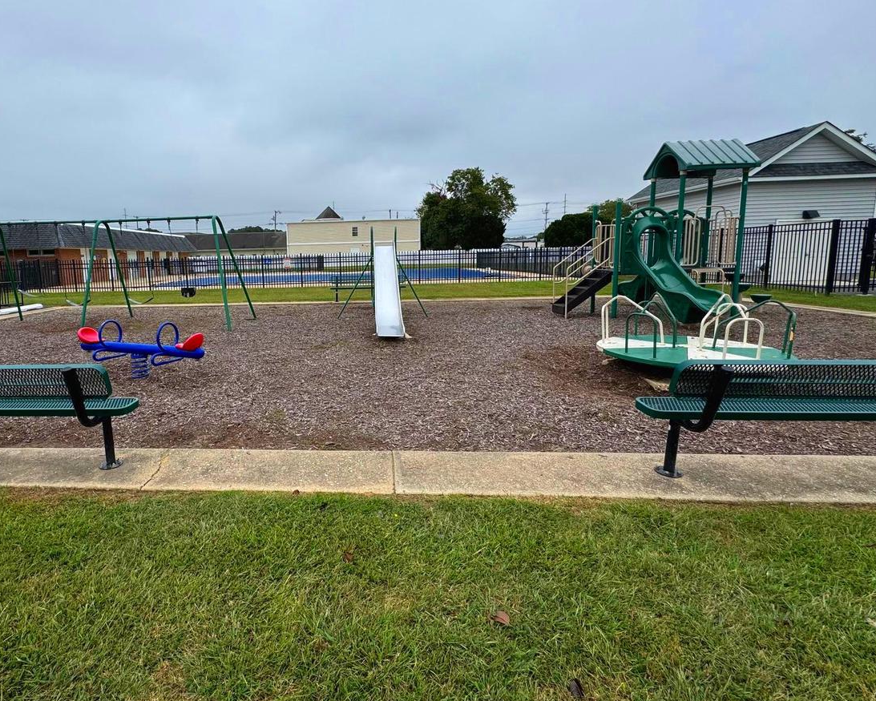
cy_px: 316
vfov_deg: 73.6
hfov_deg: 84.9
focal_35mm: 18
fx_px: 467
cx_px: 337
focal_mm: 2.22
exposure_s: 1/956
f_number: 2.2
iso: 50
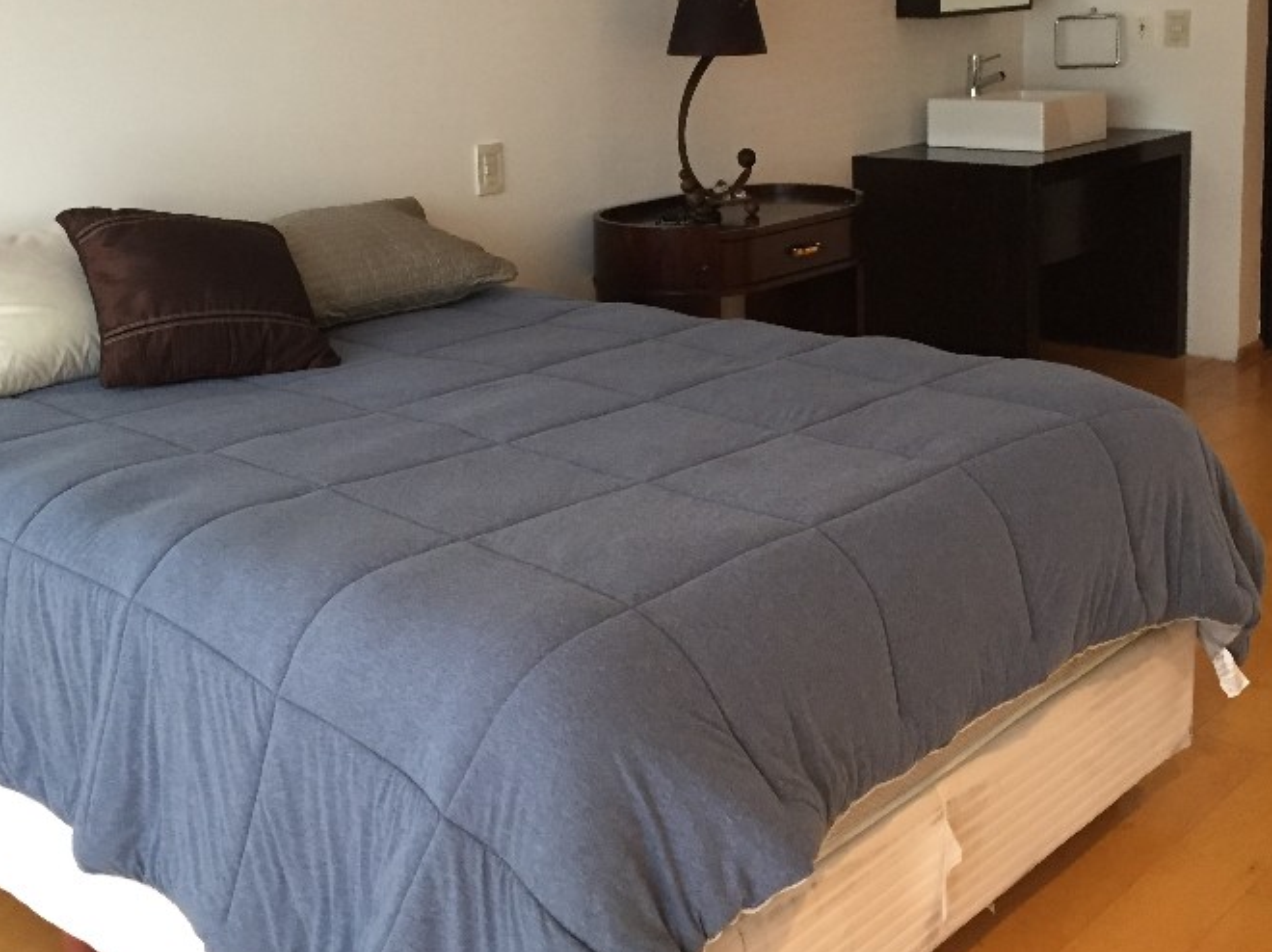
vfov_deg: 31.7
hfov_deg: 42.1
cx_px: 659
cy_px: 266
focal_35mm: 45
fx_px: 1652
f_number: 2.2
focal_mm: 4.15
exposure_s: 1/24
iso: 250
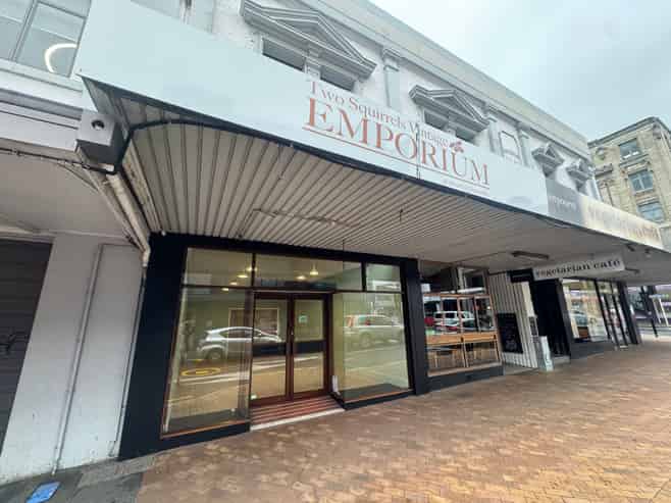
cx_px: 336
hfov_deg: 102.1
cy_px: 252
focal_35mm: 14
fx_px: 271
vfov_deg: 85.6
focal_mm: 2.22
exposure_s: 1/100
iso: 160
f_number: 2.2
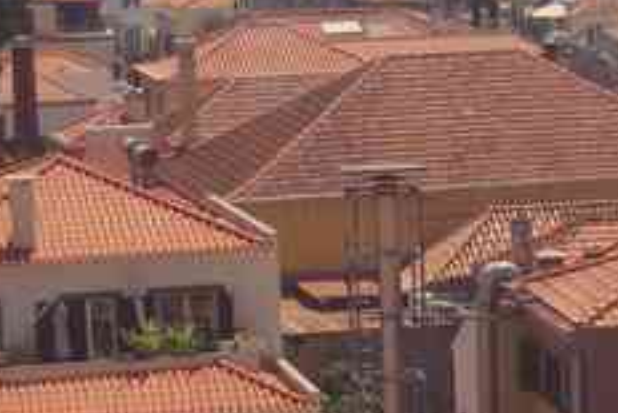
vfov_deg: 8.8
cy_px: 341
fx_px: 2662
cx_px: 563
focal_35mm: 155
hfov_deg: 13.1
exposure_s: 1/200
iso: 100
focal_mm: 24
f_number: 4
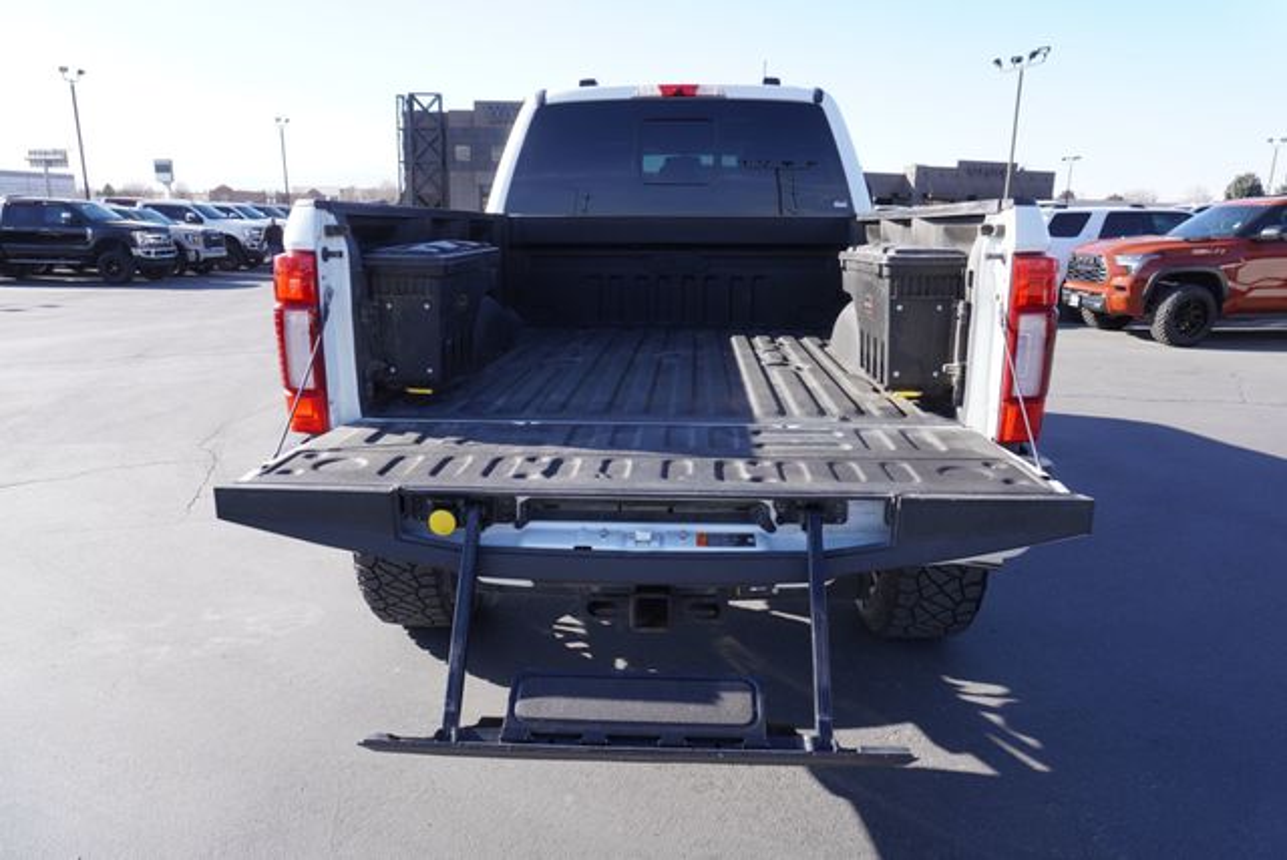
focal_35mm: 24
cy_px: 430
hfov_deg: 73.7
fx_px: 859
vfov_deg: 53.2
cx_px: 644
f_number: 5.6
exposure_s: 1/125
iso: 100
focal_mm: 16
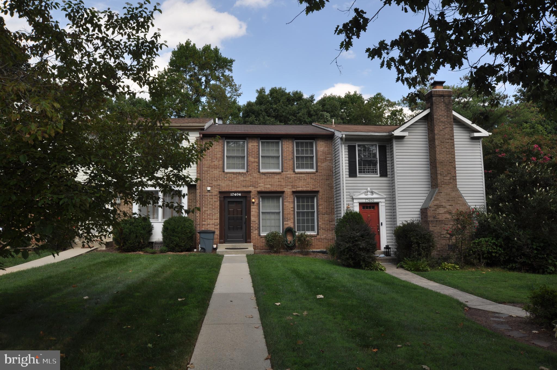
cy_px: 185
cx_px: 278
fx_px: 394
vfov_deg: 50.3
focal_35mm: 26
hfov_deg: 70.5
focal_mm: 17
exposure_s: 1/200
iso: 200
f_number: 9
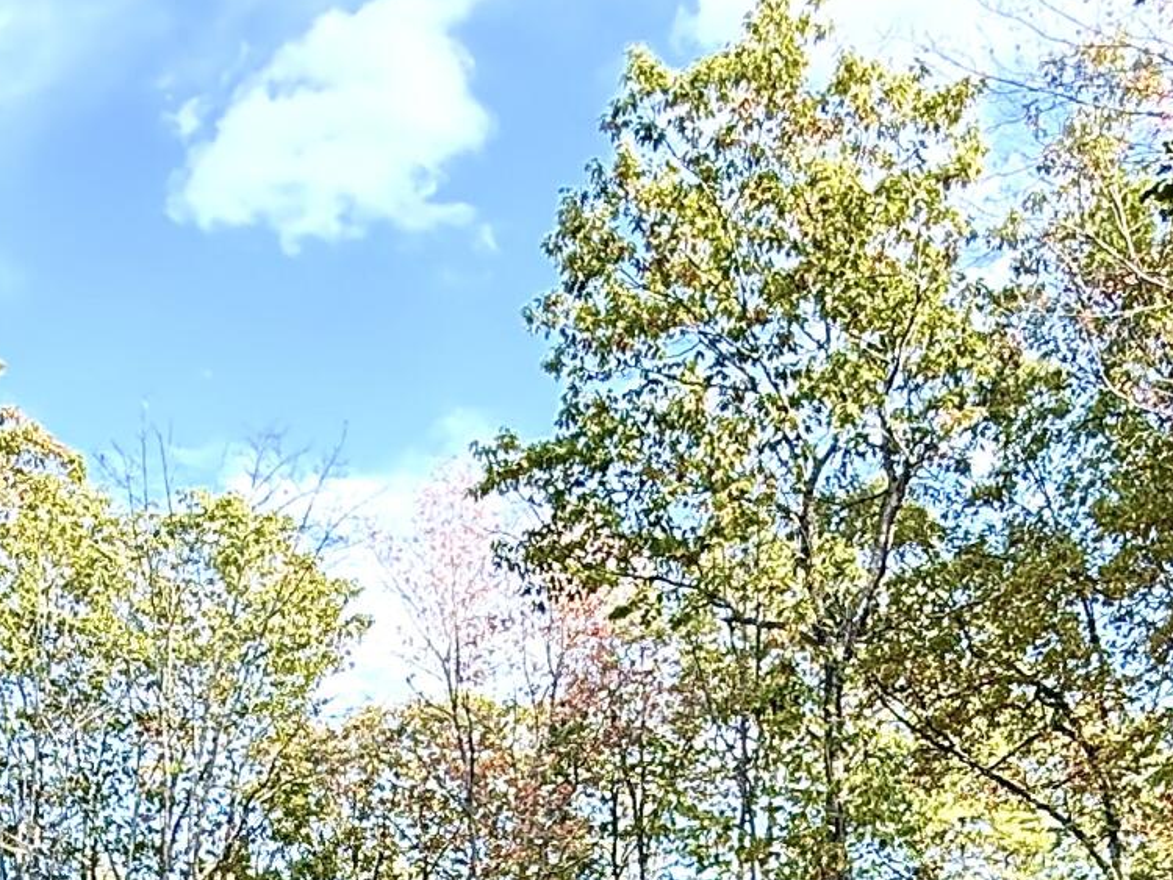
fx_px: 1898
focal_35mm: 56
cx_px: 344
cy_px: 1275
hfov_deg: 33.9
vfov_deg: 22.1
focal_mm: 2.22
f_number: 2.2
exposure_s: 1/150
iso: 64
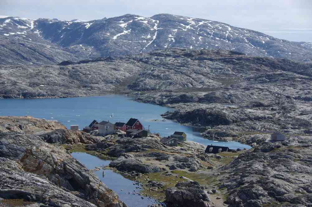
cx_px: 156
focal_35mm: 87
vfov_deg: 15.7
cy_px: 104
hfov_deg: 23.4
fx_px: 753
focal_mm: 57.5
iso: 100
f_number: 9.5
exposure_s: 1/250
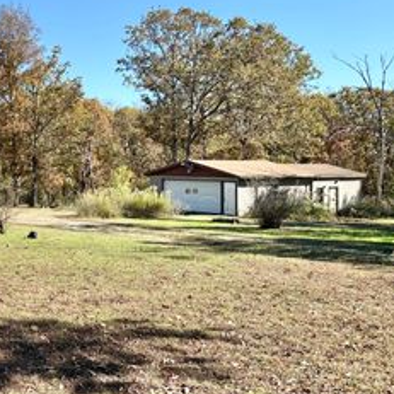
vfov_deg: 36.7
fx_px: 592
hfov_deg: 32.8
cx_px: -27
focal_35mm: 46
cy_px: 159
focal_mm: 6.86
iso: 80
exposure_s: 1/2967
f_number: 1.78
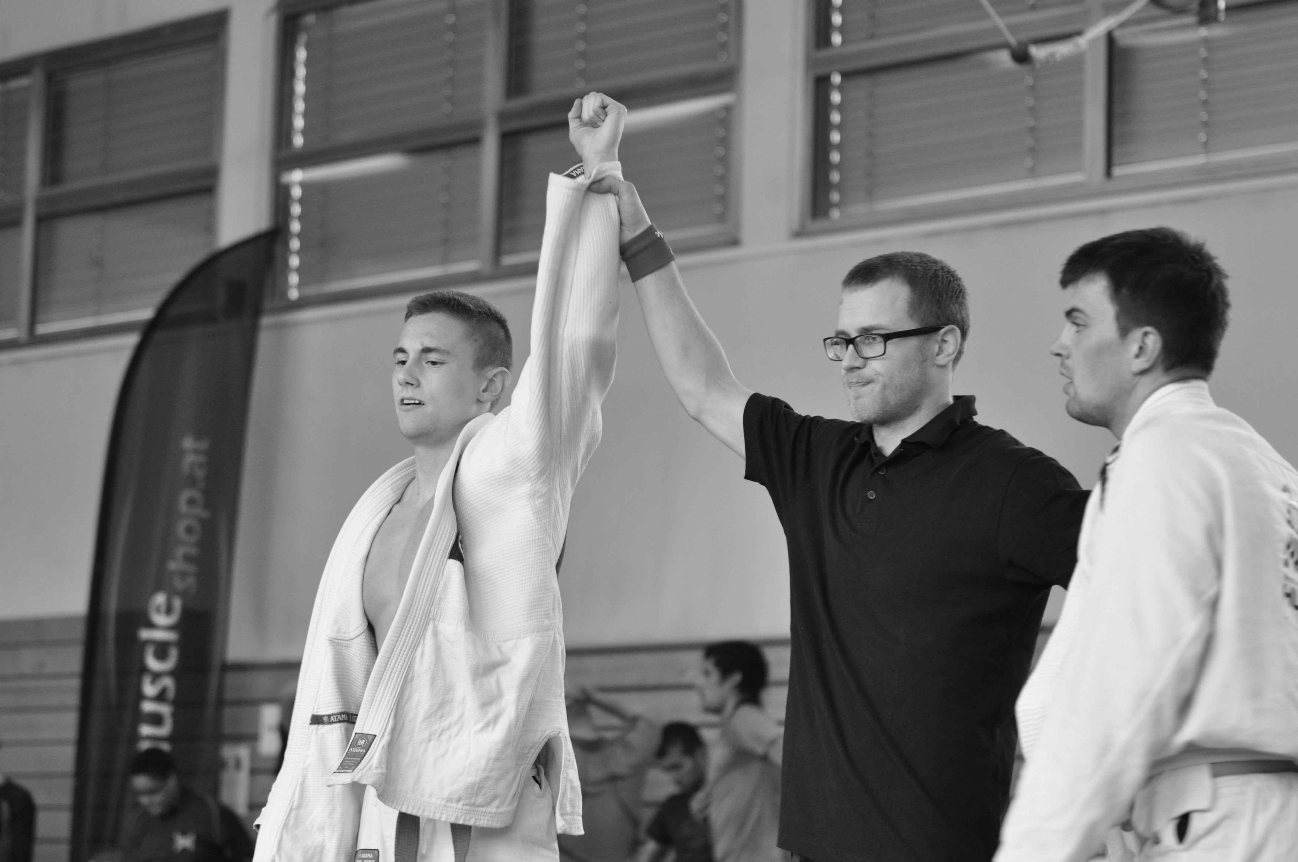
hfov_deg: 19.5
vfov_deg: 13.0
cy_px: 431
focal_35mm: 105
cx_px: 649
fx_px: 3781
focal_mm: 70
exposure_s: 1/160
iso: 800
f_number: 3.2
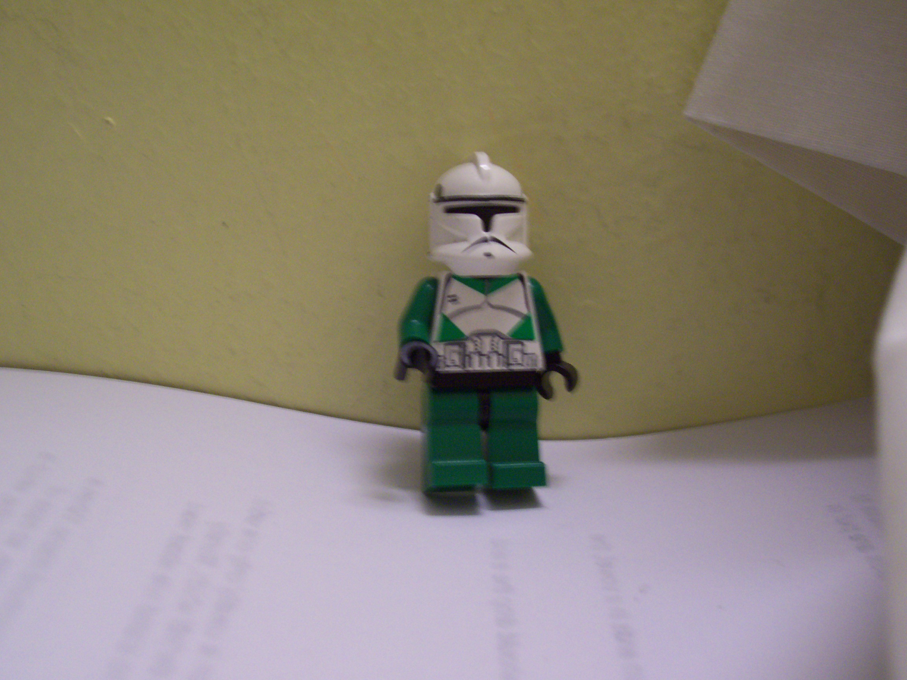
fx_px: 1100
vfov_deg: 34.3
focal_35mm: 42
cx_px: 454
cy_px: 340
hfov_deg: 44.8
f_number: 2.9
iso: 160
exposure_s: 1/8
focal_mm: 7
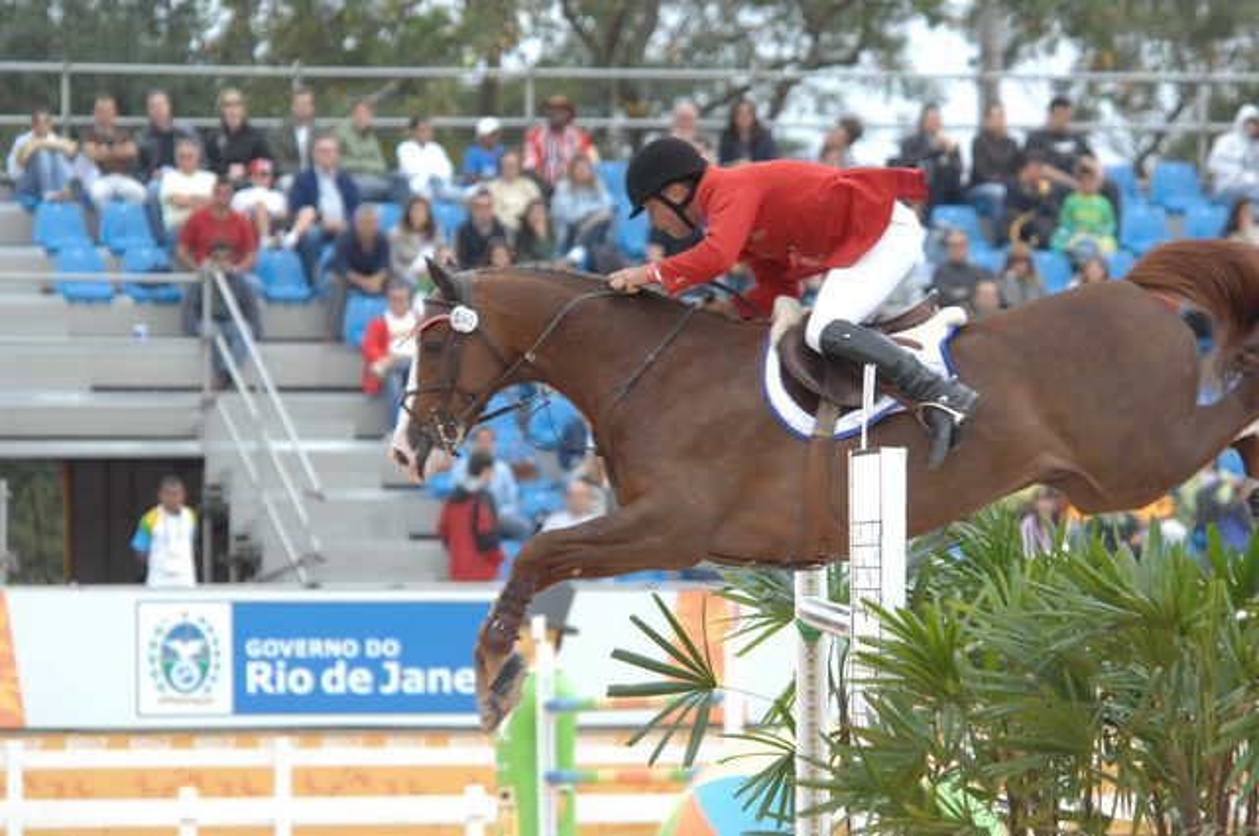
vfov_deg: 3.7
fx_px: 13098
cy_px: 418
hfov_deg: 5.5
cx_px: 630
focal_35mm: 375
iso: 640
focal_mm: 250
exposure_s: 1/500
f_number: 5.3
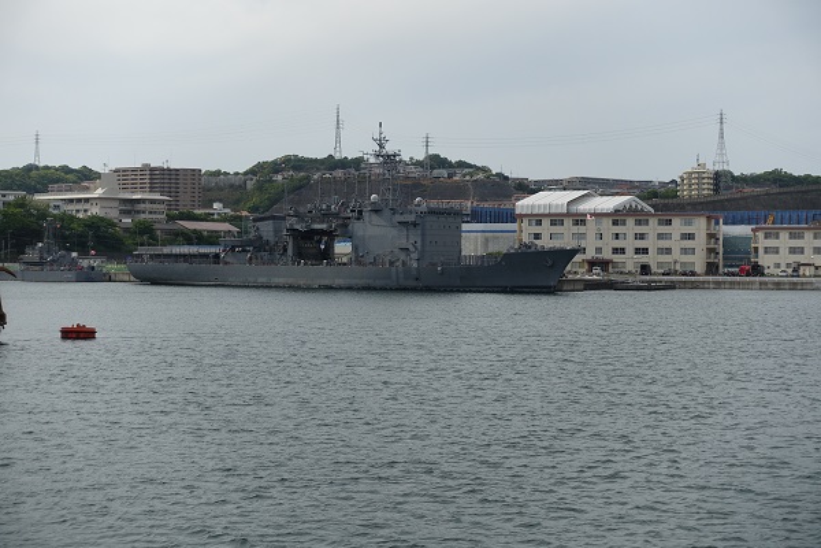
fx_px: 1596
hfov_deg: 28.8
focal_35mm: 70
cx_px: 410
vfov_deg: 19.5
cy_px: 274
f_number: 5.6
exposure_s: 1/640
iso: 125
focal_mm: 25.7
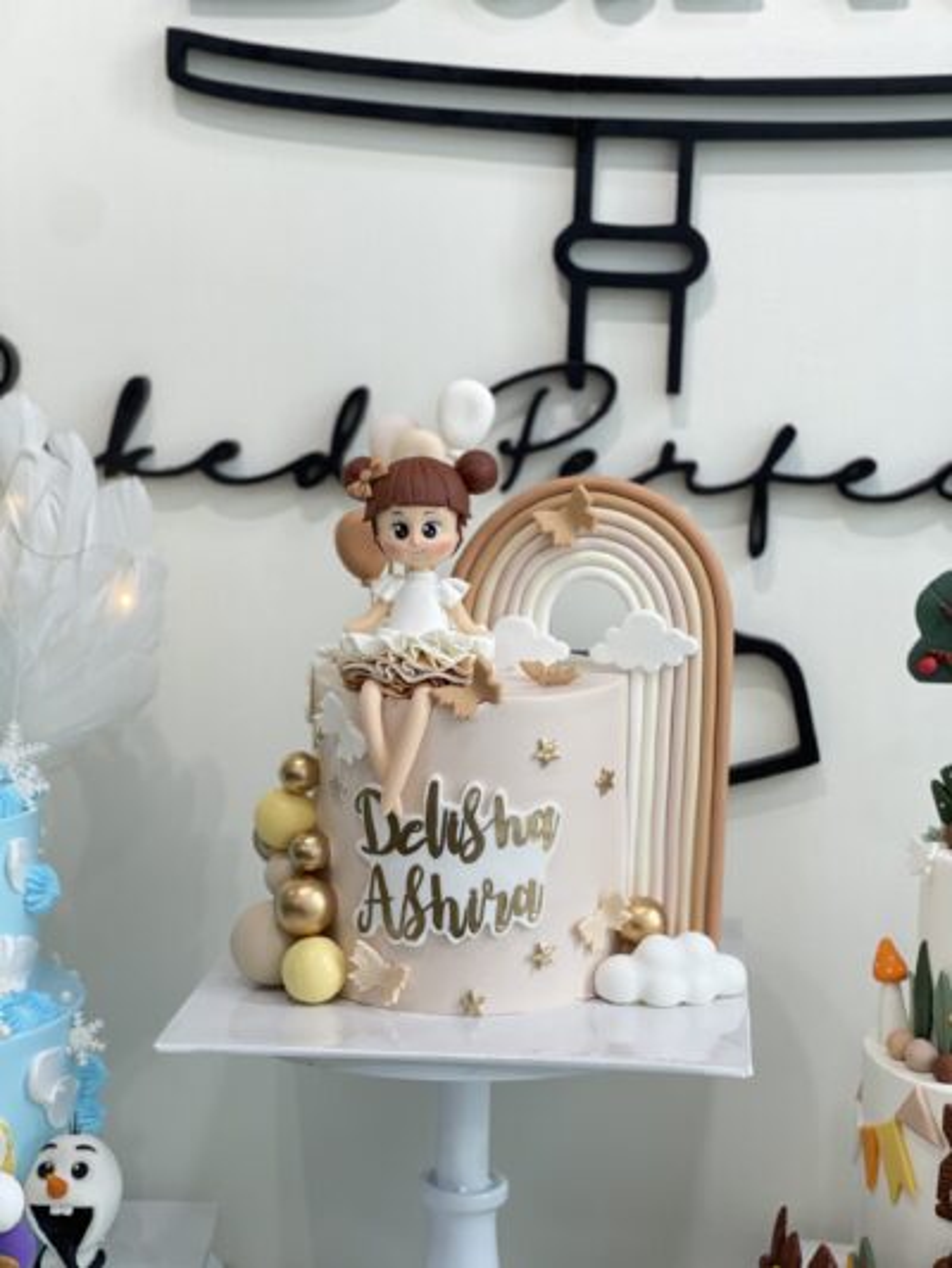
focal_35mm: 64
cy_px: 634
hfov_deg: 22.9
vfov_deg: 30.3
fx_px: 2346
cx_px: 476
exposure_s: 1/100
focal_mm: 7.5
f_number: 2.2
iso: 100
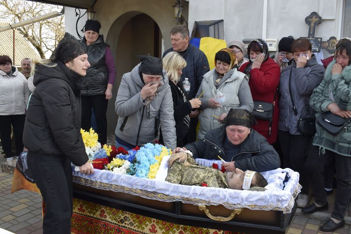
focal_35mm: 34
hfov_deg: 55.1
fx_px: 336
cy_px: 117
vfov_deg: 38.4
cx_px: 176
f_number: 7.1
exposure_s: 1/200
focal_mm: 23
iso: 400
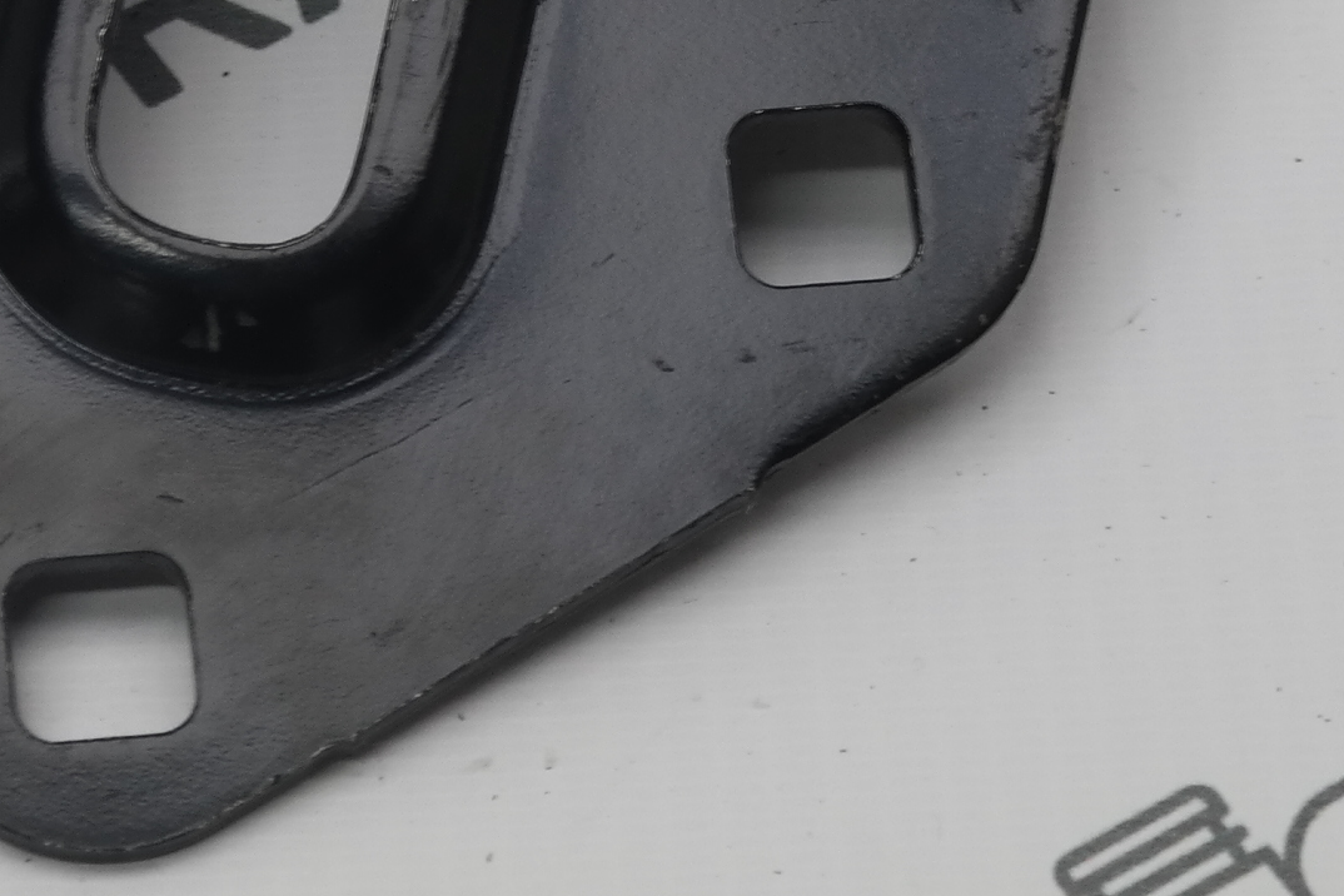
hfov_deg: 6.8
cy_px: -400
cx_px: 11
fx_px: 11348
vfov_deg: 4.5
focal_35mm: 304
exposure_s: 1/80
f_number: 5.6
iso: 400
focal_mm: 55
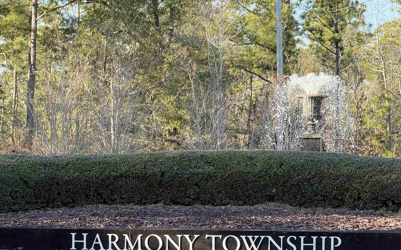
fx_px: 1781
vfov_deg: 8.0
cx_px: 195
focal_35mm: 163
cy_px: 152
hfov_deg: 12.8
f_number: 2.8
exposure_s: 1/140
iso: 64
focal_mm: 15.66
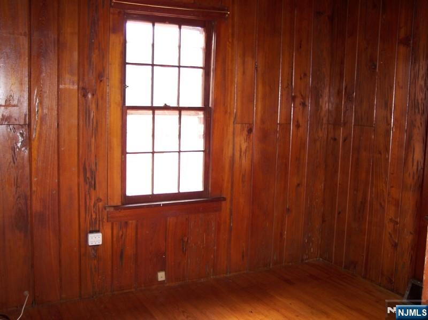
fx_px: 470
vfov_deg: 37.7
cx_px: 214
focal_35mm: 38
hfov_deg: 49.0
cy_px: 160
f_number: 2.8
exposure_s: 1/30
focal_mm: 8
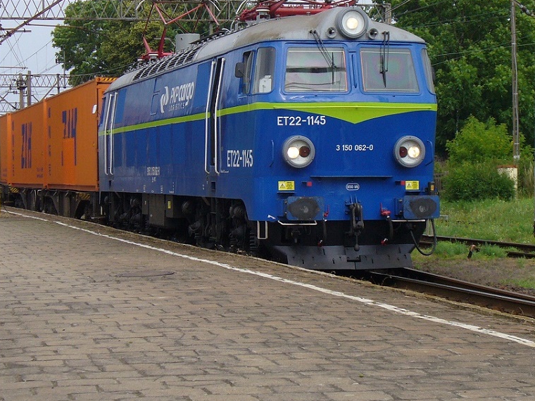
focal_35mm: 109
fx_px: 1685
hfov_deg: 18.0
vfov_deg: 13.6
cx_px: 322
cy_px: 139
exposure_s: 1/1000
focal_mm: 11.4
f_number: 3.2
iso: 100
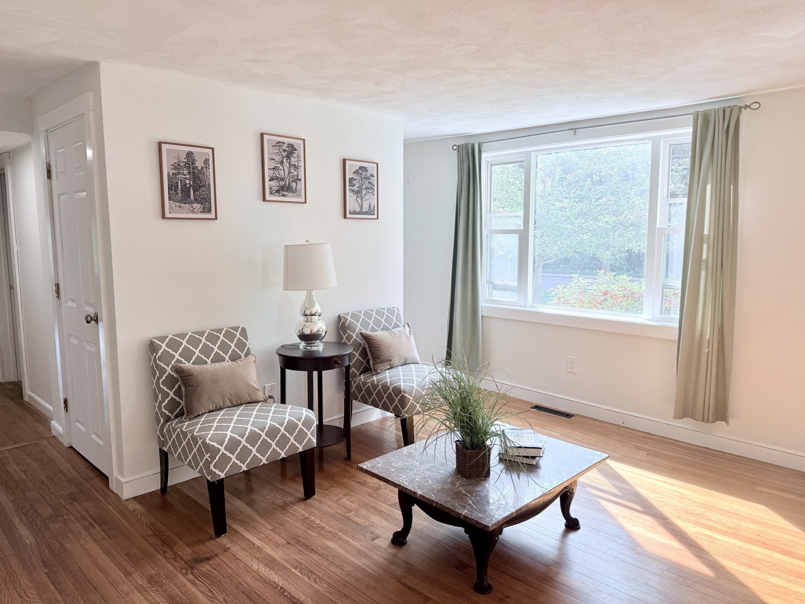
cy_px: 302
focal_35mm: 24
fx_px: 558
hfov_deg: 71.6
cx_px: 402
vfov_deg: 56.8
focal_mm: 6.76
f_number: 1.78
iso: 100
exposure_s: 1/240
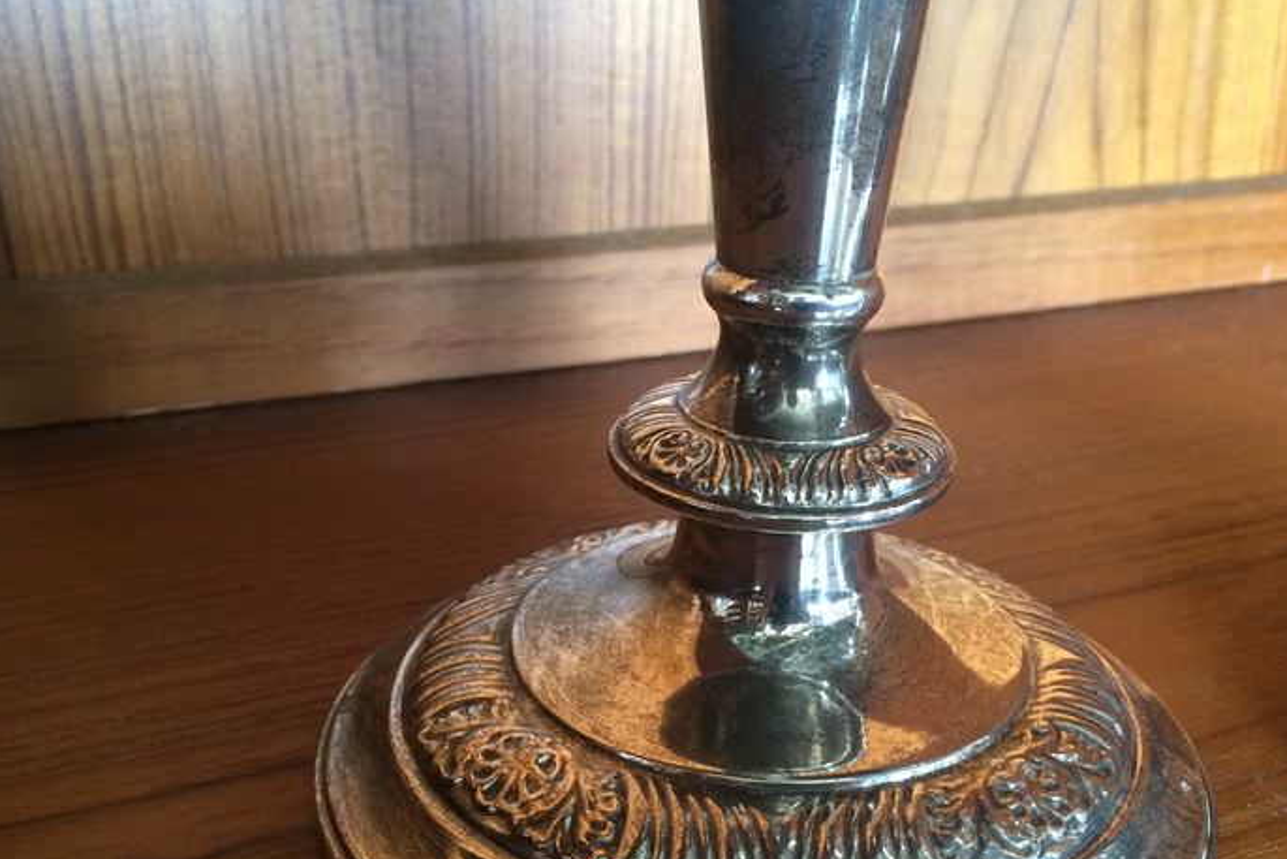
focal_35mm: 41
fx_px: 1466
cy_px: 599
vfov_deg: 32.3
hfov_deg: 47.4
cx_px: 680
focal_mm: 4.12
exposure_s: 1/30
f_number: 2.2
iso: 160
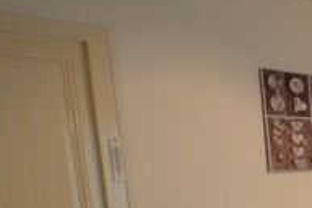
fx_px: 477
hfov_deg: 23.4
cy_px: 232
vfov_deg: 23.1
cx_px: 532
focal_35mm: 55
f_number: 3.5
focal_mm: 10
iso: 2000
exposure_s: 1/60
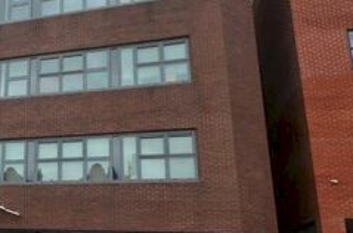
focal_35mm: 44
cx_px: -19
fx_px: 430
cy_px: 129
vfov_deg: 30.3
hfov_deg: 38.3
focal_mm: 10
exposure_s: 1/250
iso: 400
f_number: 10
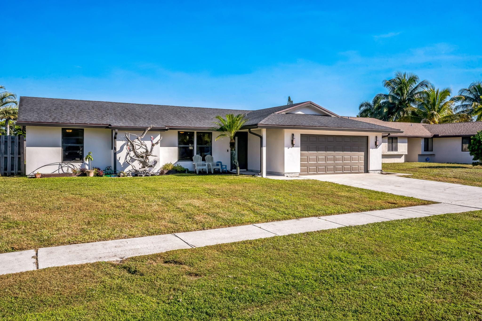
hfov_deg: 65.5
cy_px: 160
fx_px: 375
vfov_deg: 46.4
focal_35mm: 28
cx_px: 241
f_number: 16
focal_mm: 28
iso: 100
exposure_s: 1/80
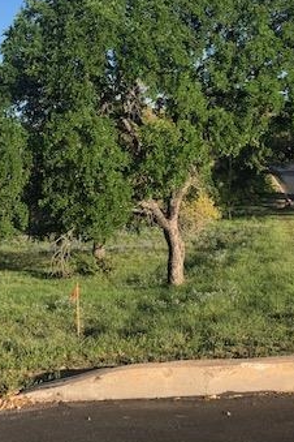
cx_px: 85
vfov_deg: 35.8
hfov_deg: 24.4
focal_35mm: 55
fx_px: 674
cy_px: 138
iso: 20
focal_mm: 3.99
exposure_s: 1/1297
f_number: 1.8
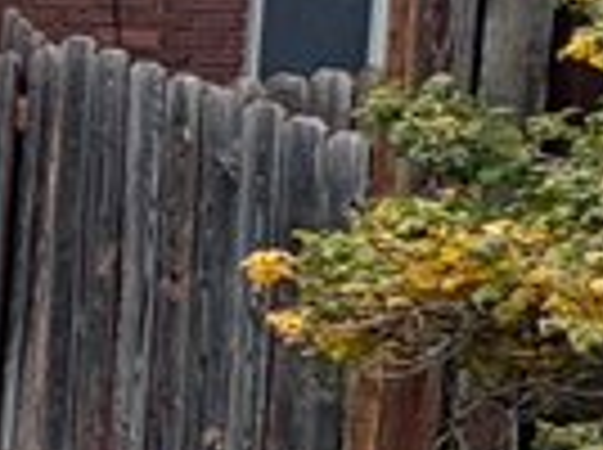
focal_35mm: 107
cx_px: -1570
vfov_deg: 13.5
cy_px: -58
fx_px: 1861
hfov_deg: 9.3
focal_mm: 2.22
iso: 64
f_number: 2.2
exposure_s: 1/587
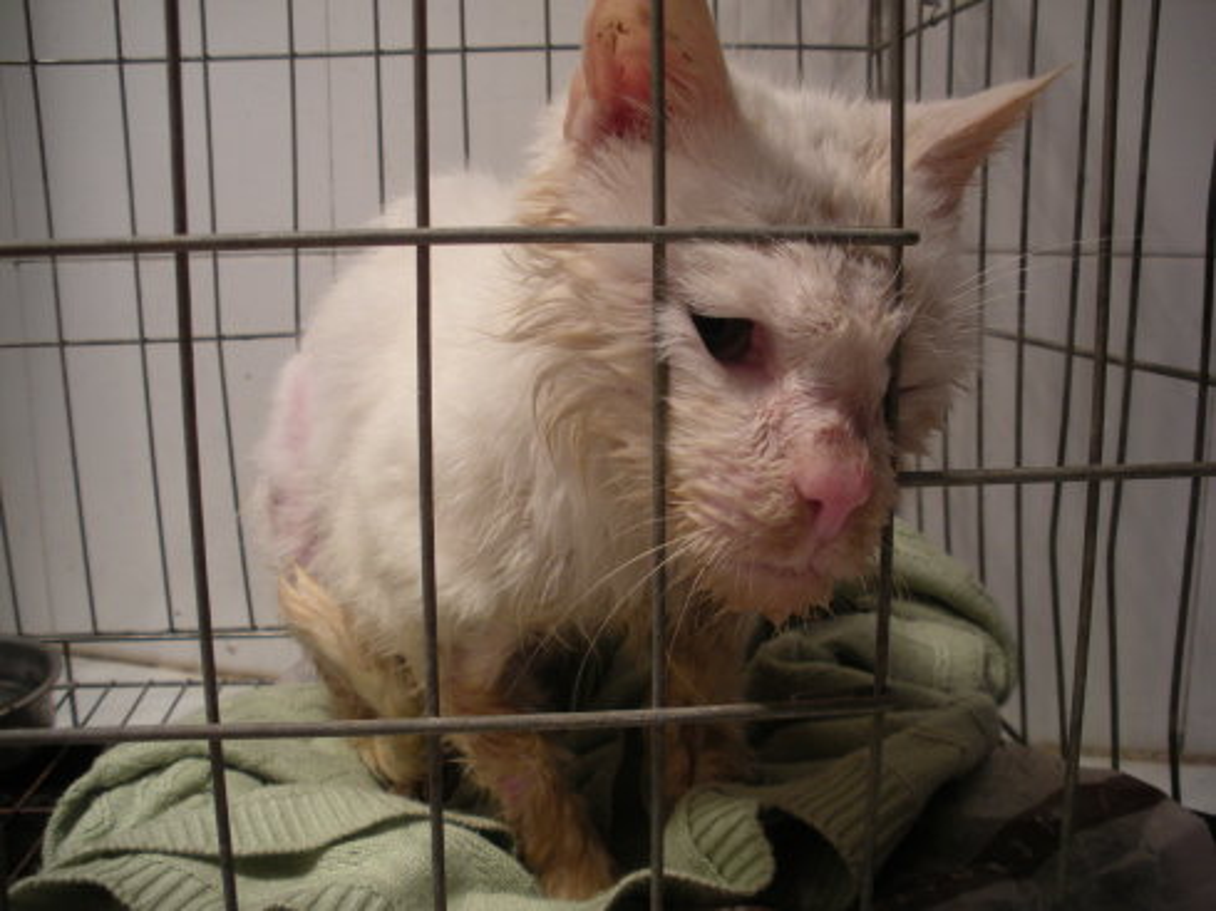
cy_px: 456
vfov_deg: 40.7
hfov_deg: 52.6
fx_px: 1229
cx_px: 608
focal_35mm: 35
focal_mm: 6.3
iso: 111
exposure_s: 1/57.6
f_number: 3.5
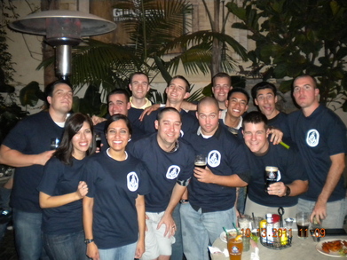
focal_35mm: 35
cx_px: 174
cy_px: 130
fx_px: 351
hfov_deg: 52.6
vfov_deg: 40.7
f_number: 3.1
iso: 523
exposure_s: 1/30
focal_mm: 6.3
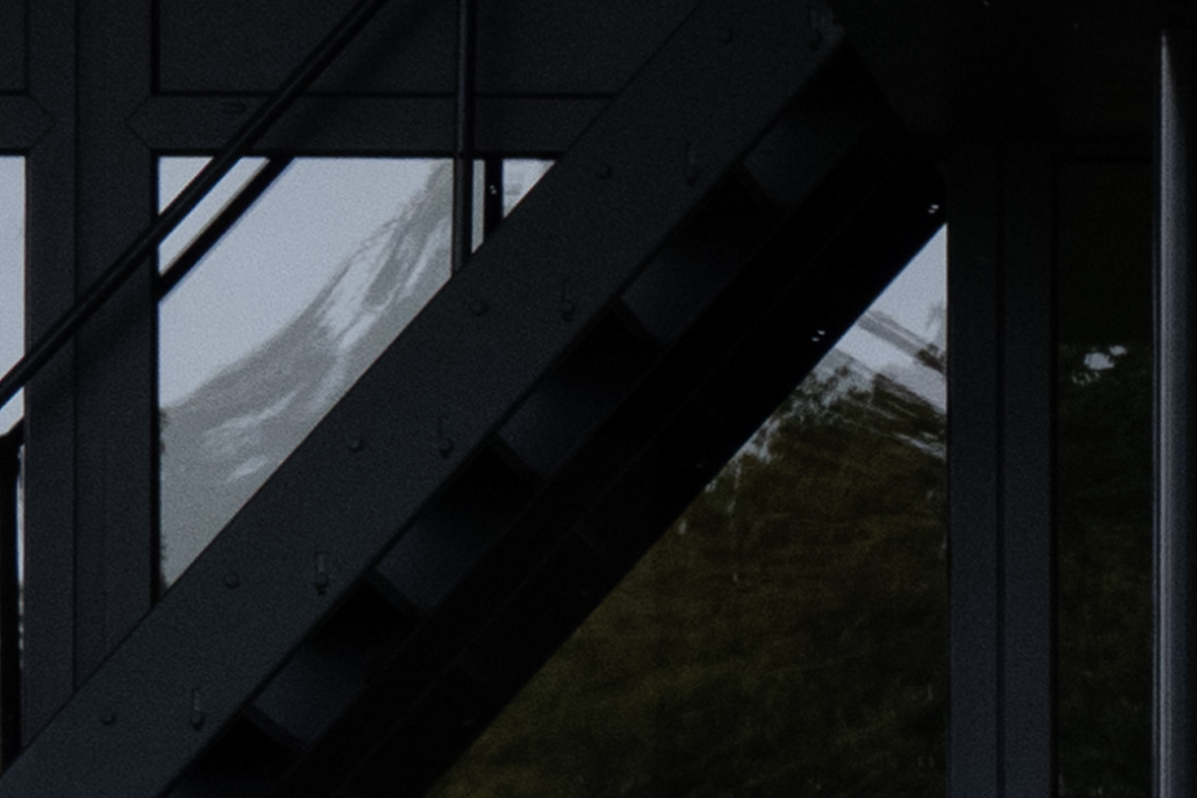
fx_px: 16757
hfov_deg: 4.0
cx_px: 2821
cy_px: 2673
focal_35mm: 504
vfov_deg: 2.7
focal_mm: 72
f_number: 11
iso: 800
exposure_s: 1/200
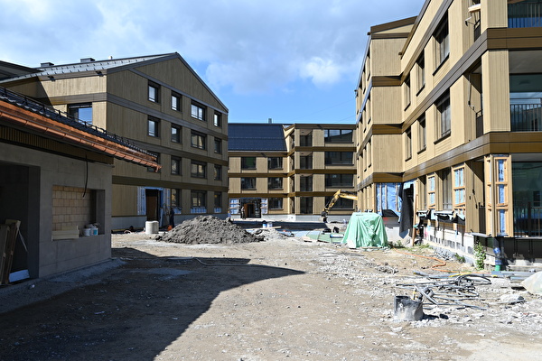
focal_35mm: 33
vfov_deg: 40.0
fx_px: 497
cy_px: 180
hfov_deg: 57.2
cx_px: 271
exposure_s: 1/320
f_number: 7.1
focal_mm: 33
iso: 100
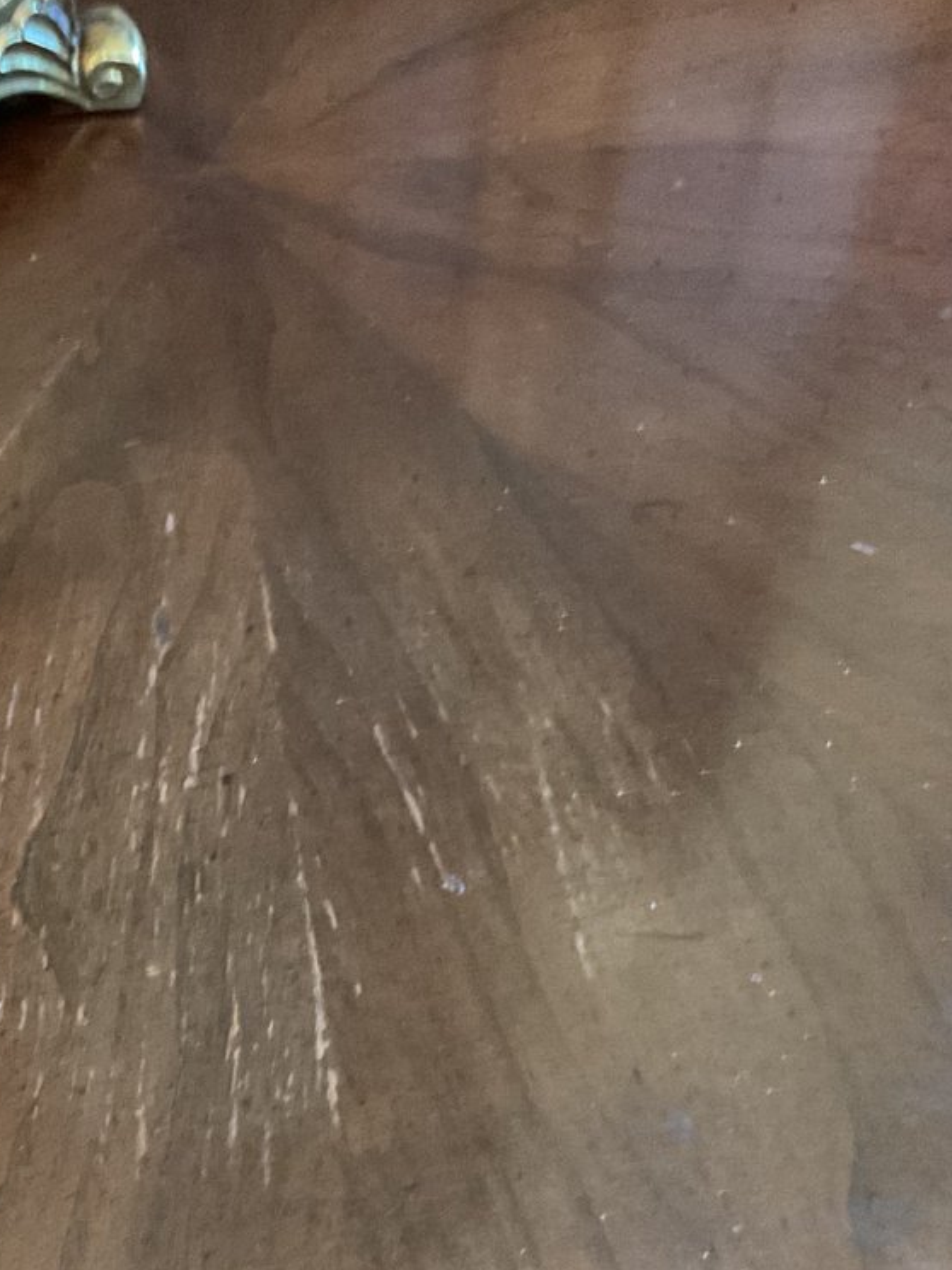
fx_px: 2163
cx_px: 173
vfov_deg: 32.3
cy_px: 877
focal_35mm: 59
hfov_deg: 24.4
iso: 500
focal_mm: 3
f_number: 1.8
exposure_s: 1/20
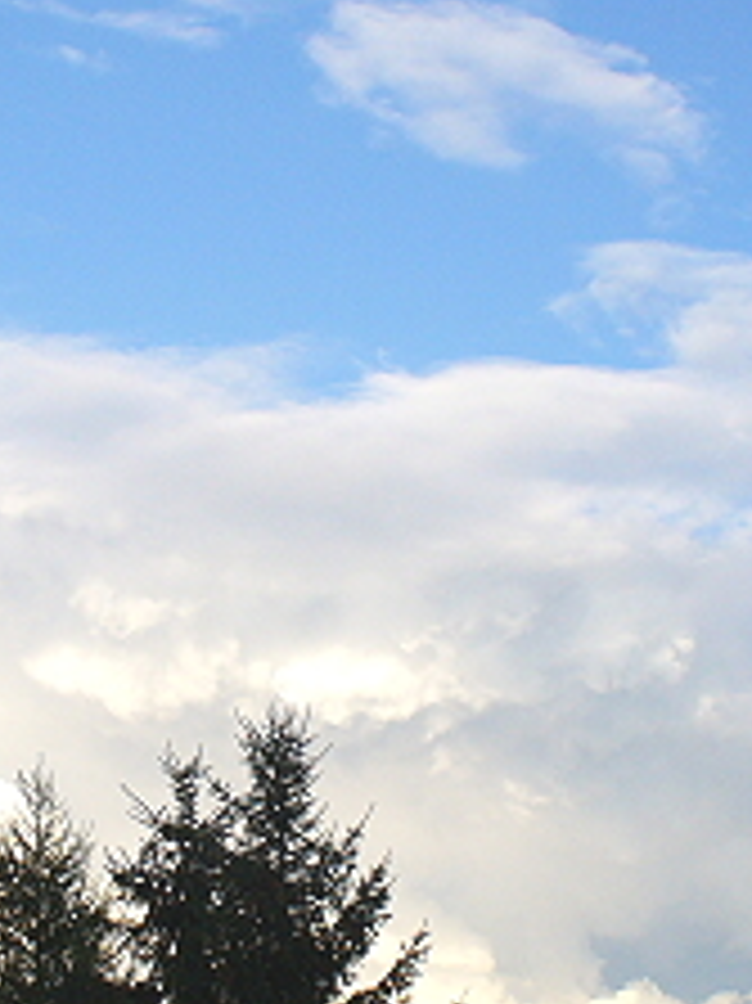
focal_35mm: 83
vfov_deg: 23.5
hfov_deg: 17.7
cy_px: 624
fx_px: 2406
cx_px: 279
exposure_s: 1/200
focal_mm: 6.1
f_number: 5.6
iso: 80
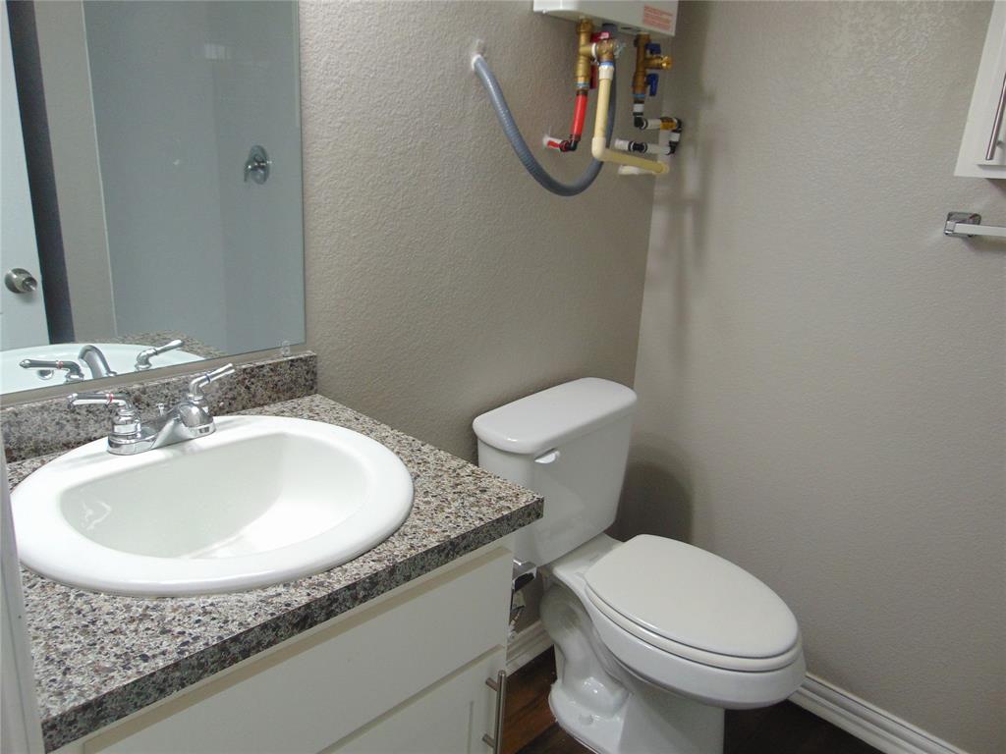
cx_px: 503
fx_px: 727
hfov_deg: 69.4
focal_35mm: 25
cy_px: 377
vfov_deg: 54.9
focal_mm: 4.5
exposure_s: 1/30
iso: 100
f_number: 3
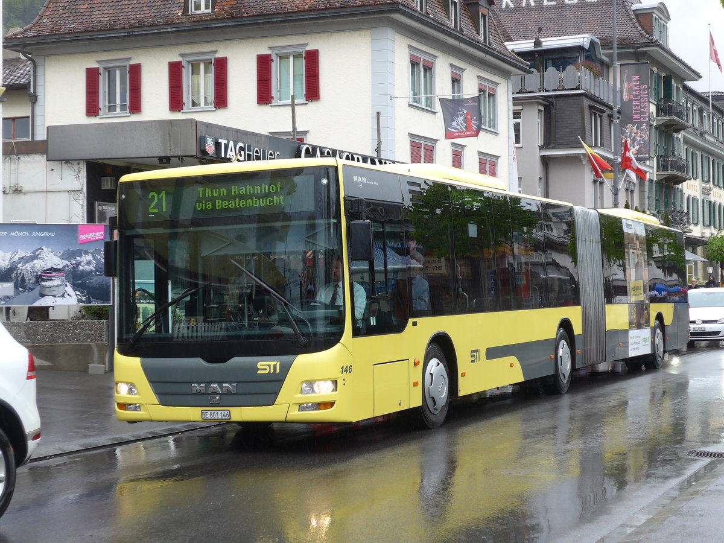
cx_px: 362
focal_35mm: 66
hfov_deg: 29.4
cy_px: 272
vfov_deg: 22.3
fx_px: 1380
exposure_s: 1/200
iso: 80
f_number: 3.9
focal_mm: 13.4
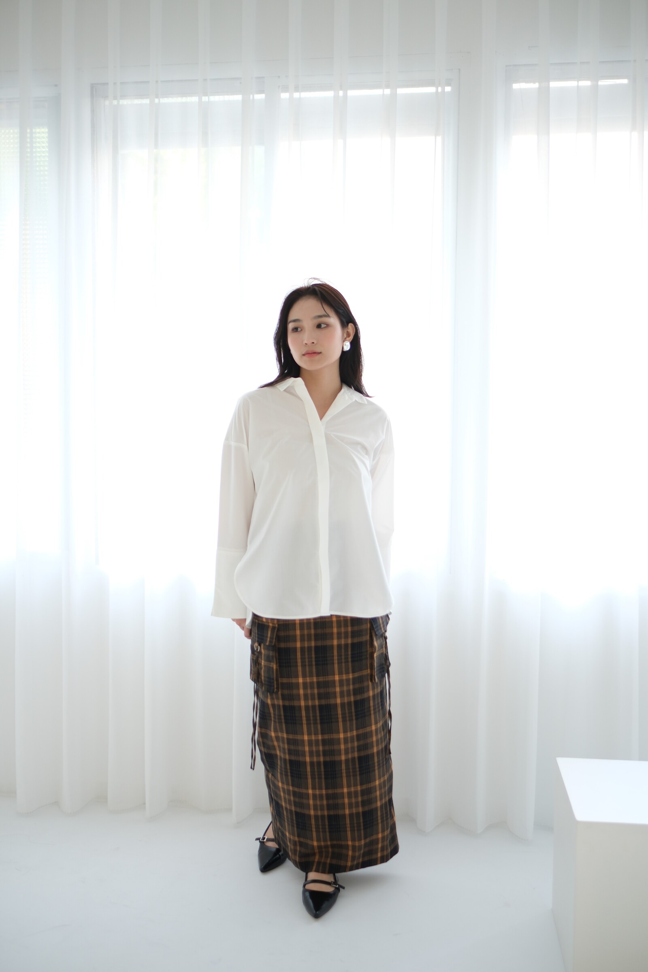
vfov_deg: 54.4
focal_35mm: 35
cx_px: 324
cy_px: 486
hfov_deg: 37.9
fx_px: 945
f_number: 1.4
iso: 160
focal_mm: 23
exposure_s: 1/125
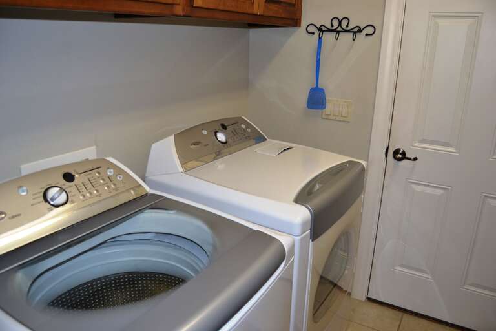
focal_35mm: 27
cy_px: 166
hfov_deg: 67.4
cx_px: 248
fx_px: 372
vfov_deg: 47.9
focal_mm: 18
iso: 280
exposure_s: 1/60
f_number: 4
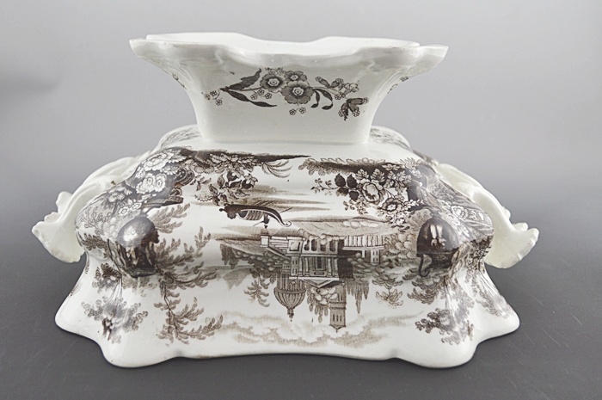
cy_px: 200
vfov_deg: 31.8
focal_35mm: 42
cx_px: 301
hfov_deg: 46.4
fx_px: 702
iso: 400
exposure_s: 1/40
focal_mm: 28
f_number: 4.5
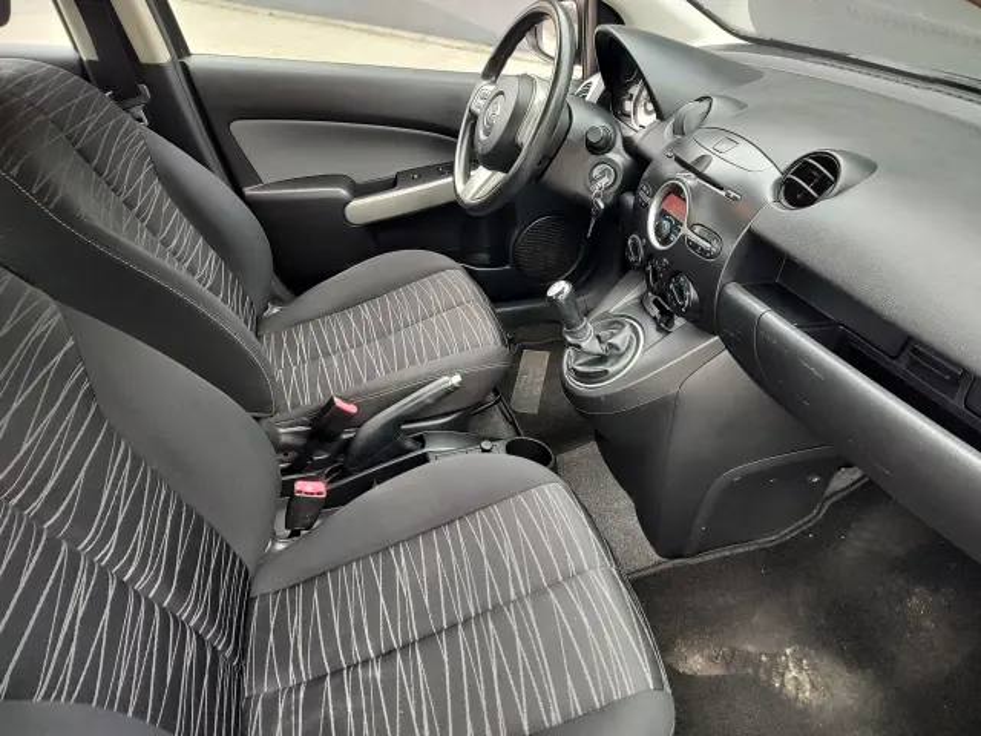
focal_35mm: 23
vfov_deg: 58.9
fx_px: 652
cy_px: 368
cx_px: 490
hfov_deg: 73.9
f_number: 1.8
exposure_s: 1/50
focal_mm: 5.56
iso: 116
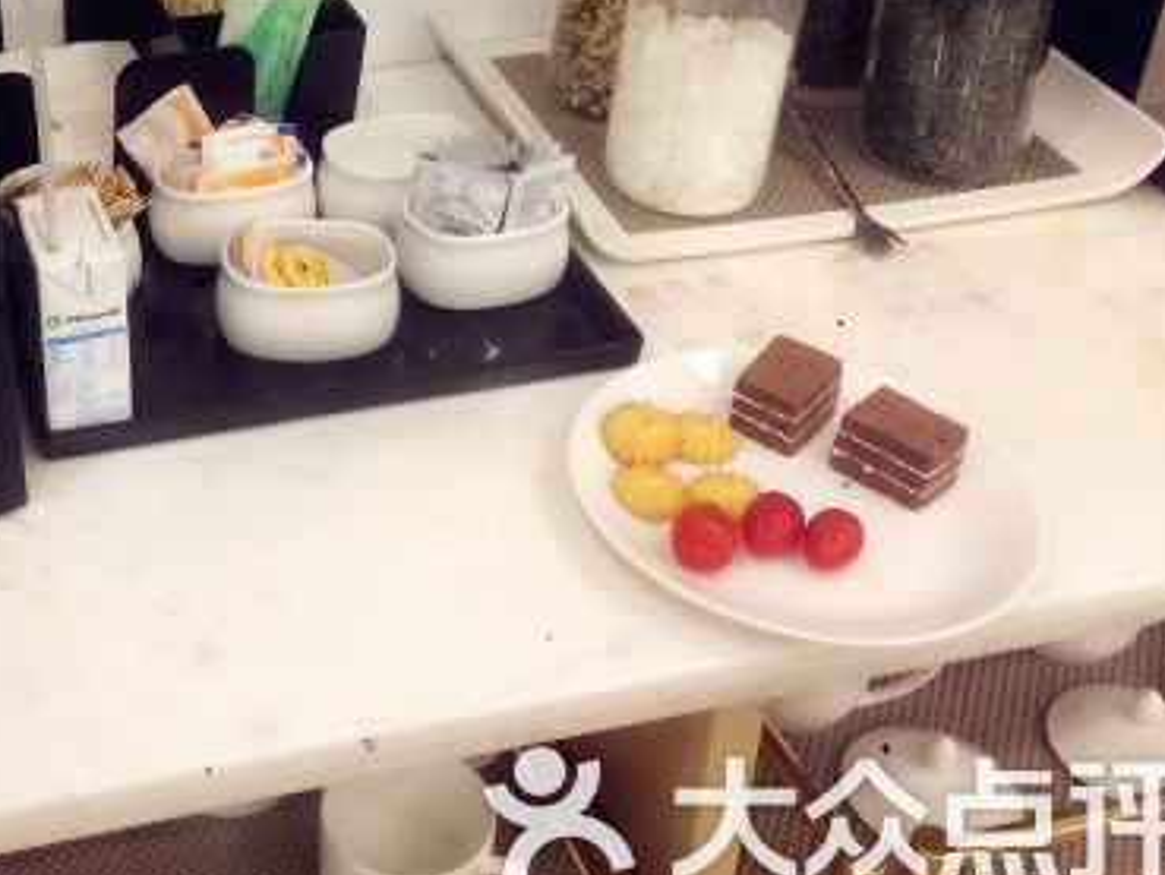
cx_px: 170
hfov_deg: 33.5
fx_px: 1852
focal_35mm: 55
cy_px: 156
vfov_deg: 26.0
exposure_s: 1/33
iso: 160
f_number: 2.2
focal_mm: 4.15
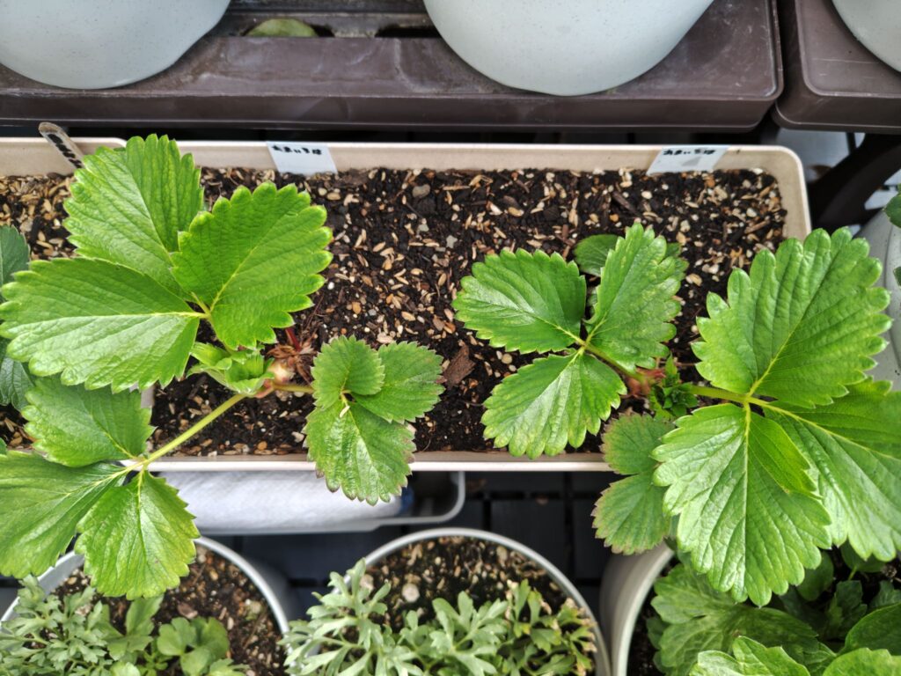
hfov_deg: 73.9
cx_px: 450
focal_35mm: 23
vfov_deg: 58.9
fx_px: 599
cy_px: 338
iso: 53
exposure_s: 1/120
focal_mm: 5.56
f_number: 1.9
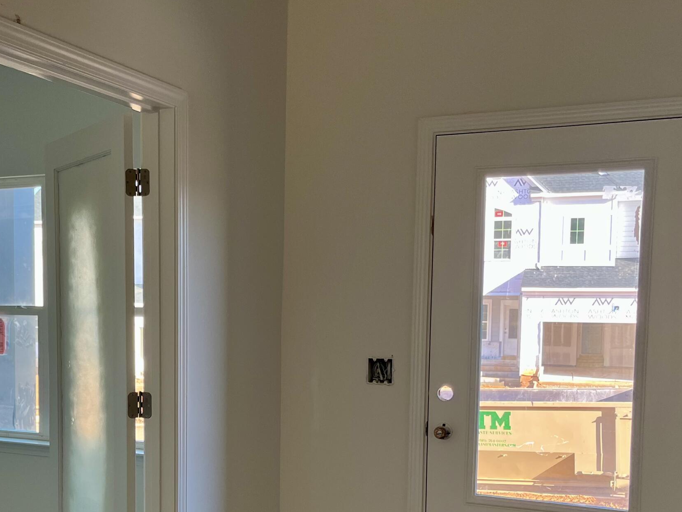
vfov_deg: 30.5
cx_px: 229
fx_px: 926
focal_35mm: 47
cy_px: 367
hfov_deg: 40.0
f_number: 1.6
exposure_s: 1/167
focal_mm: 5.1
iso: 64
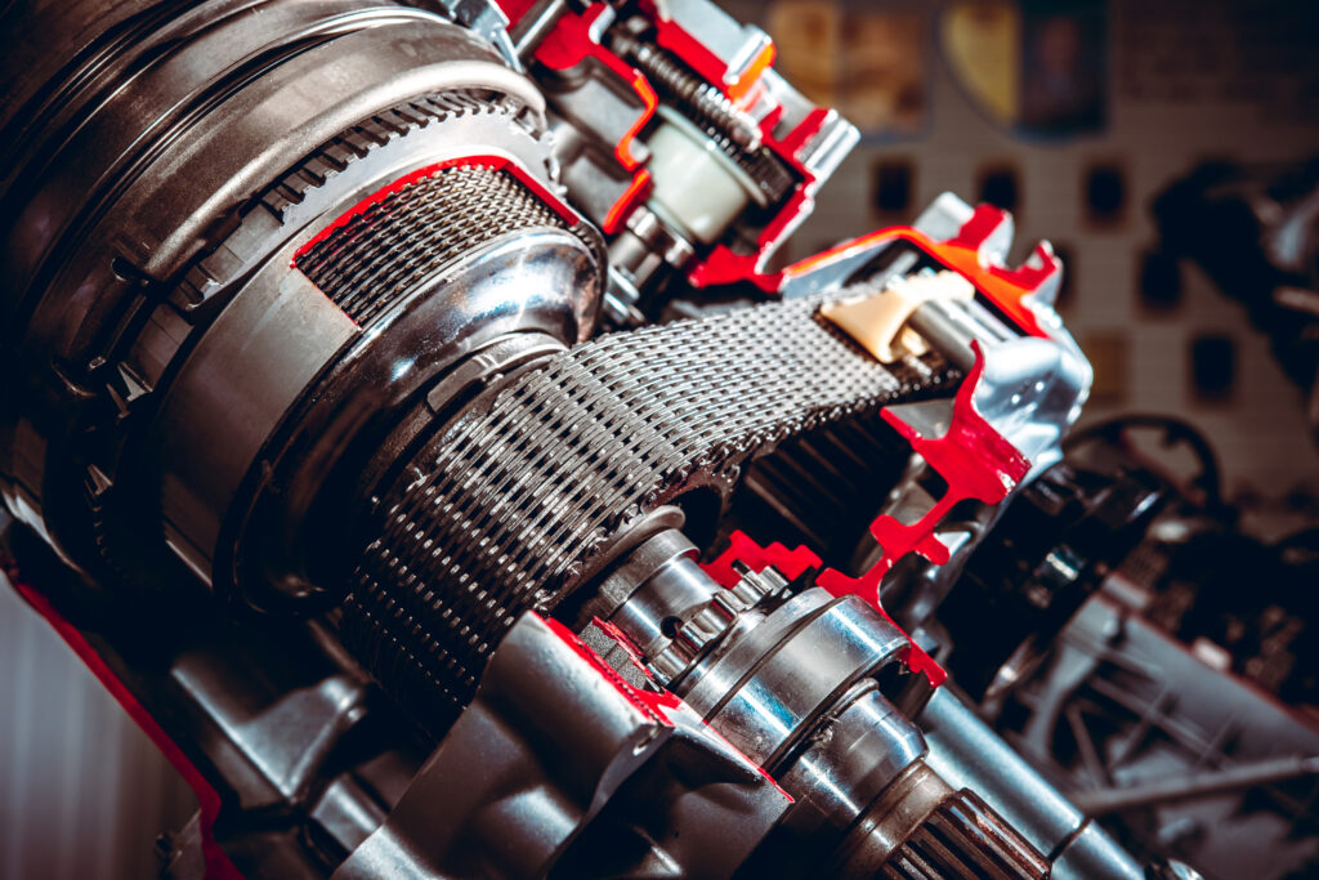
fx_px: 1924
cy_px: 440
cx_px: 660
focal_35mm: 52
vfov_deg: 25.8
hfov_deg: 37.8
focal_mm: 35
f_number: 5.6
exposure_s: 1/160
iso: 100
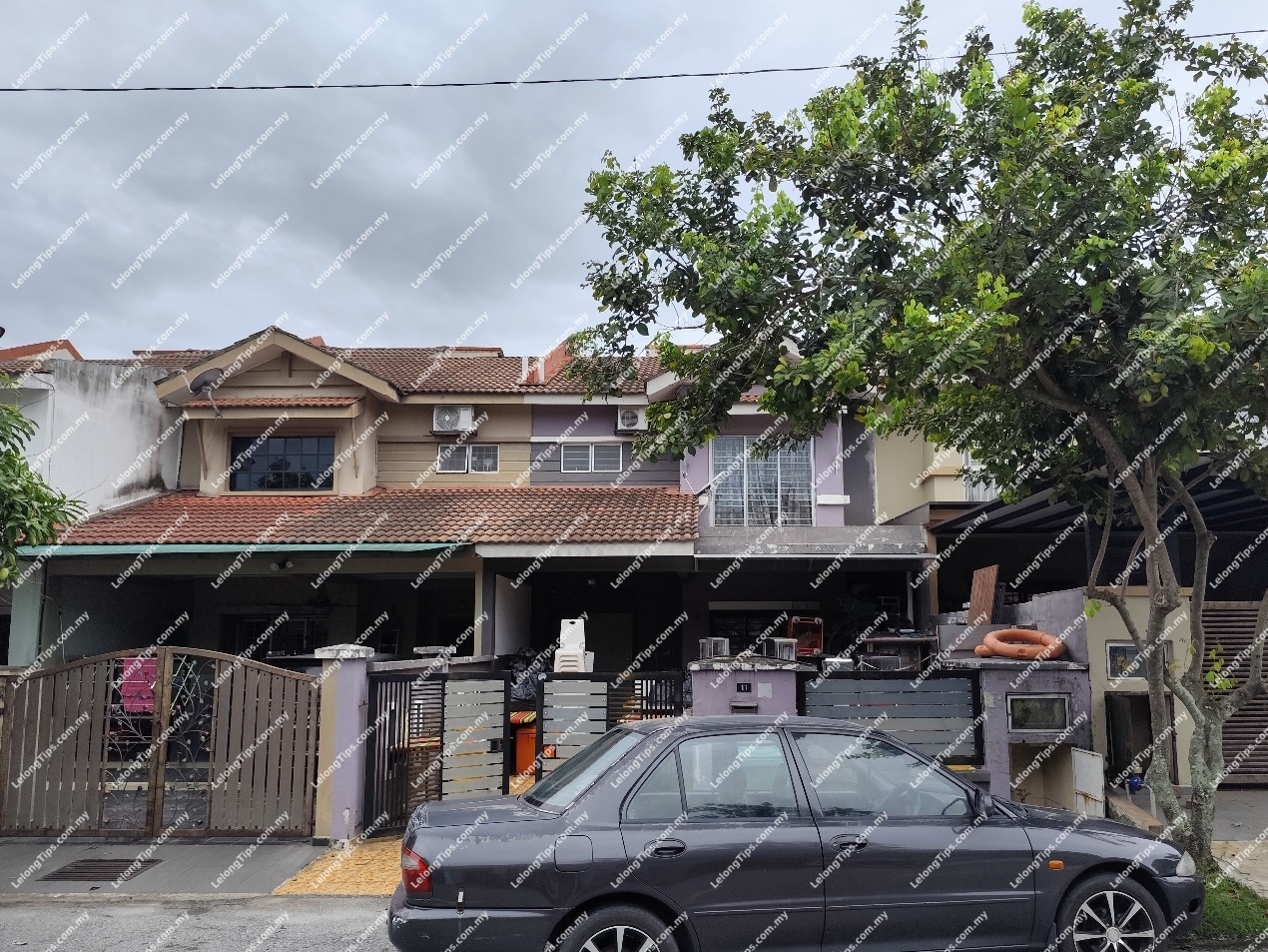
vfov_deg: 58.9
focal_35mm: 23
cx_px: 634
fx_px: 843
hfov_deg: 73.9
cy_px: 476
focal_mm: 6.14
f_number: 1.65
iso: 50
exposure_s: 1/1360
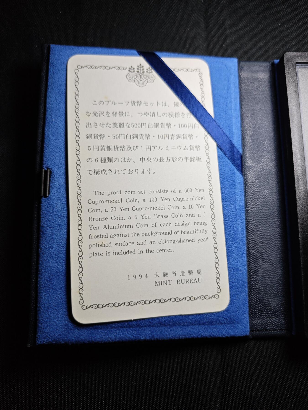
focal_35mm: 24
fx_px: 285
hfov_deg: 56.8
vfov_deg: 71.6
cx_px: 154
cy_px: 205
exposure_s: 1/100
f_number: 1.6
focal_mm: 5.84
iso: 80
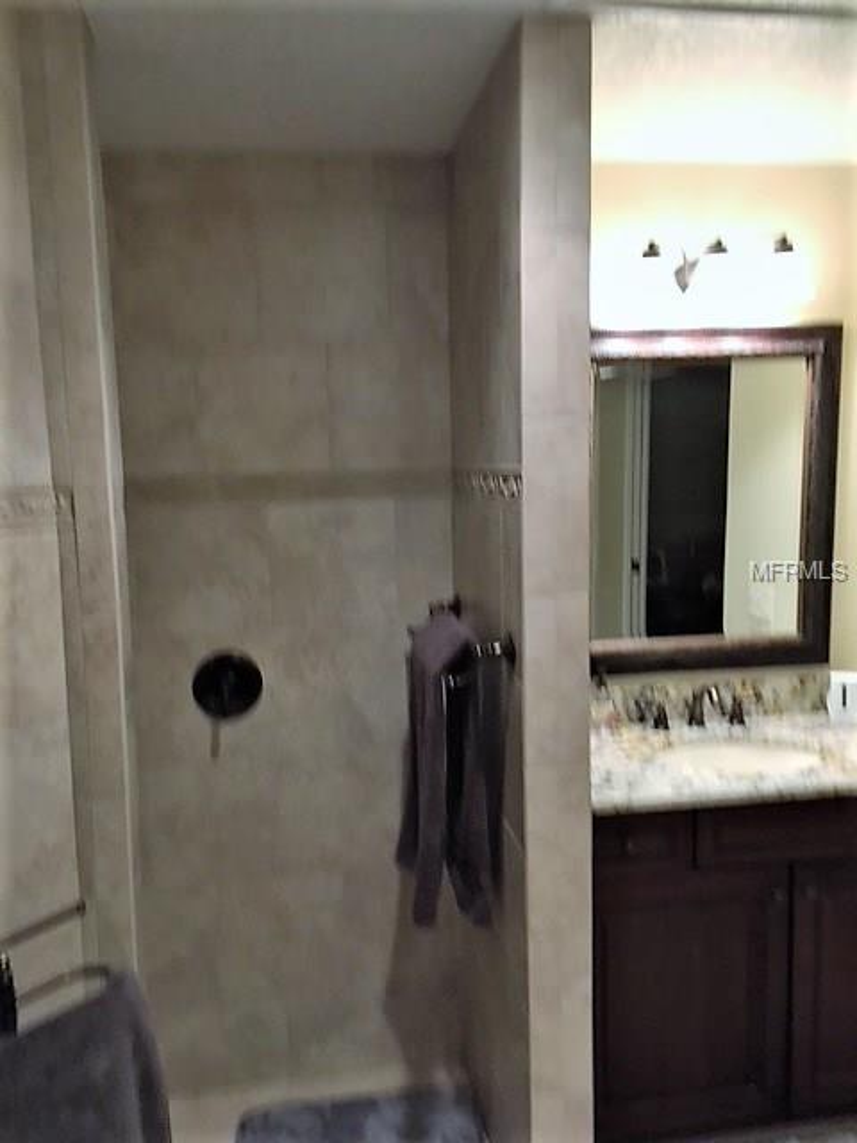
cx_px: 428
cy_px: 572
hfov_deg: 48.2
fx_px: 957
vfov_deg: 61.7
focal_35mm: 29
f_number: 2.2
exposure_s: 1/30
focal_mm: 4.15
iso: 160
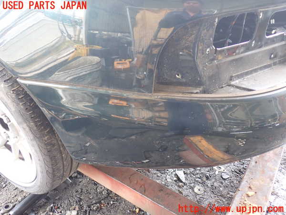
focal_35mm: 30
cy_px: 108
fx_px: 248
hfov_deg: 60.0
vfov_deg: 46.8
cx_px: 143
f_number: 2.3
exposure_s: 1/50
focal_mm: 5.4
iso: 200
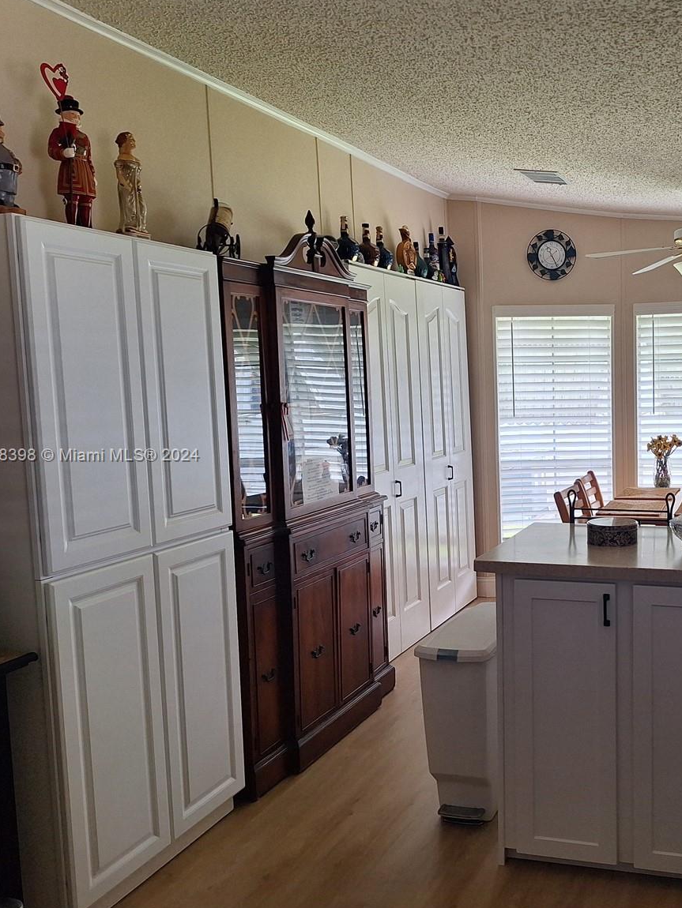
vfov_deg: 56.8
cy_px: 456
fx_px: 840
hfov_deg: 41.6
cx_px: 578
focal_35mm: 32
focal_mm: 5.54
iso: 64
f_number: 1.8
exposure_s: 1/120
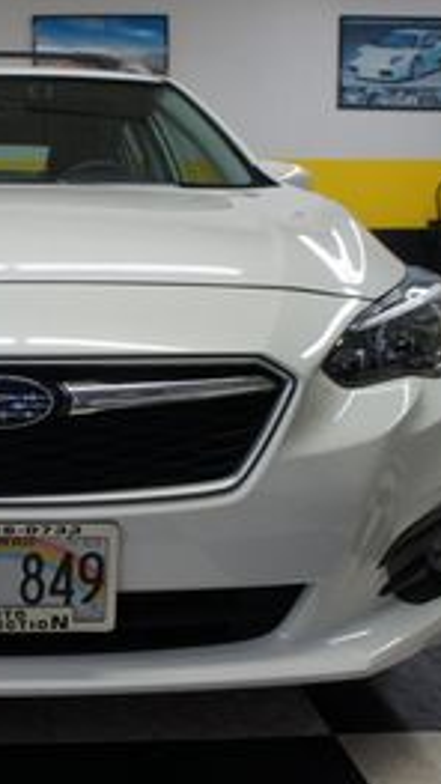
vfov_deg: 47.4
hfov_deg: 26.1
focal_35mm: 43
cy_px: 393
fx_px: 894
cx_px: -15
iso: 200
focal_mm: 18
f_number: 4
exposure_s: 1/40
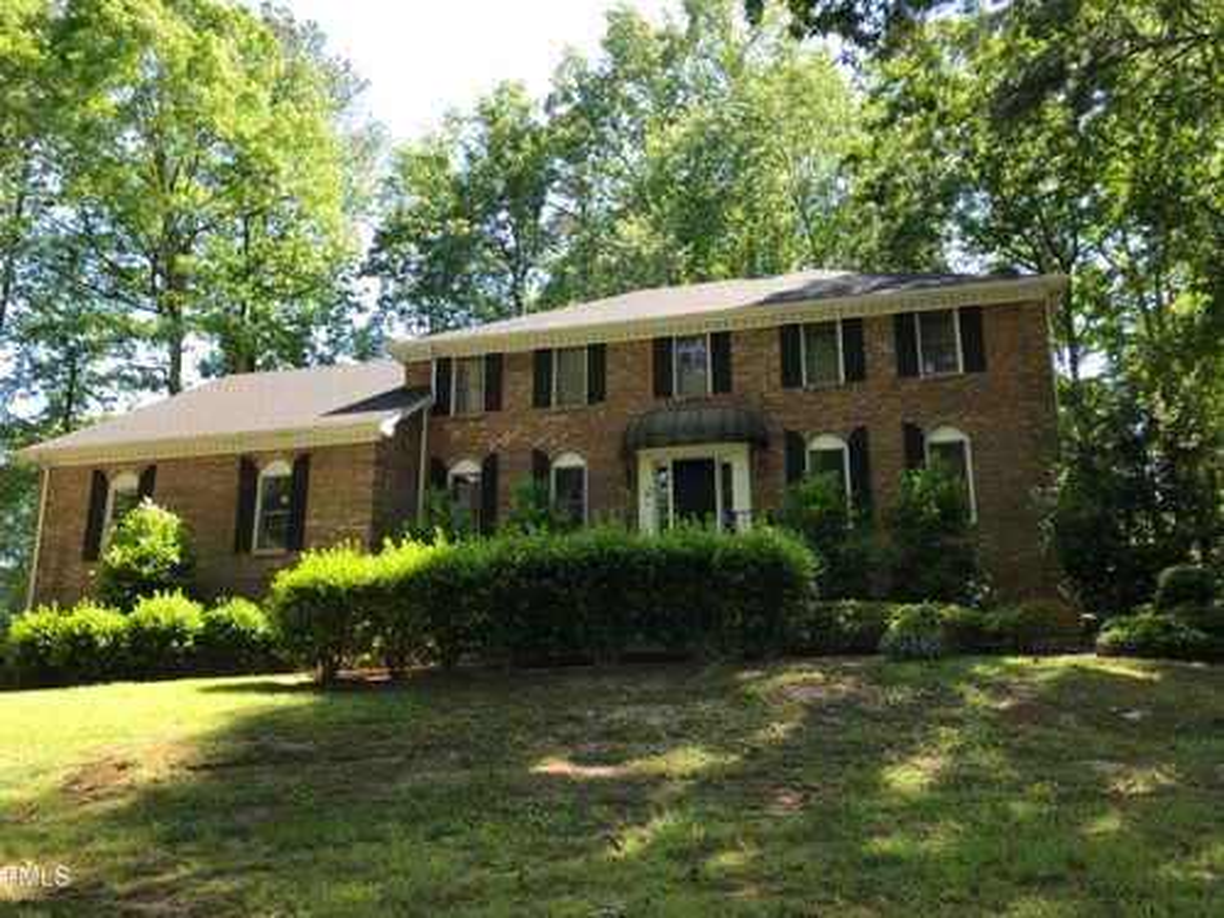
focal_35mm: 28
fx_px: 990
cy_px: 459
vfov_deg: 49.7
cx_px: 612
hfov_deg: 63.4
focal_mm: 3.99
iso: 20
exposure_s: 1/314
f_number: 1.8
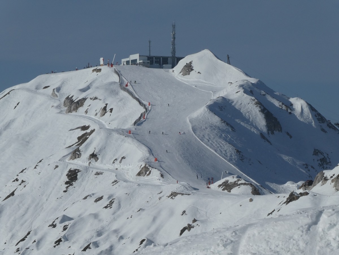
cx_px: 170
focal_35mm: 300
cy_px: 128
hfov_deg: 6.6
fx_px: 2938
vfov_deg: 5.0
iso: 80
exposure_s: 1/1000
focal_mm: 53.8
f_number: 8
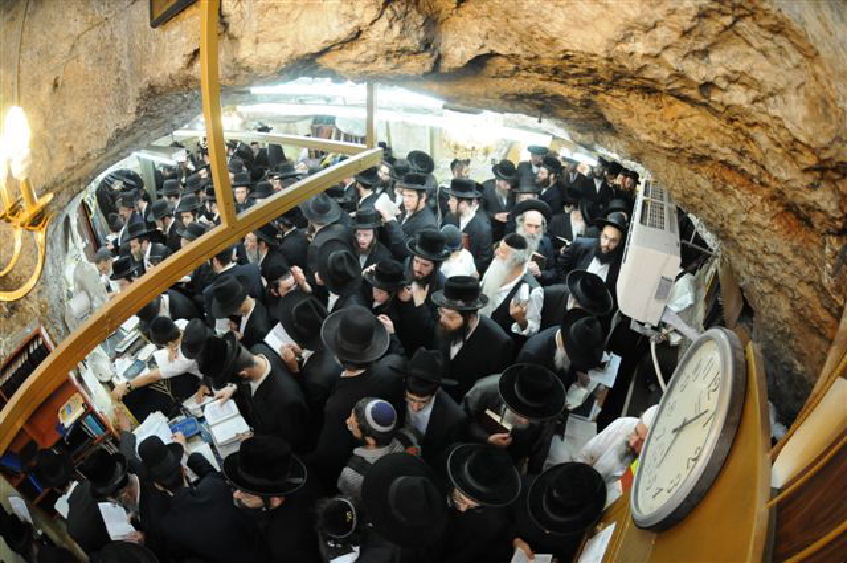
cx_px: 424
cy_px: 282
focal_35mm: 16
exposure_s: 1/80
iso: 800
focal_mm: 10.5
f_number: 3.2
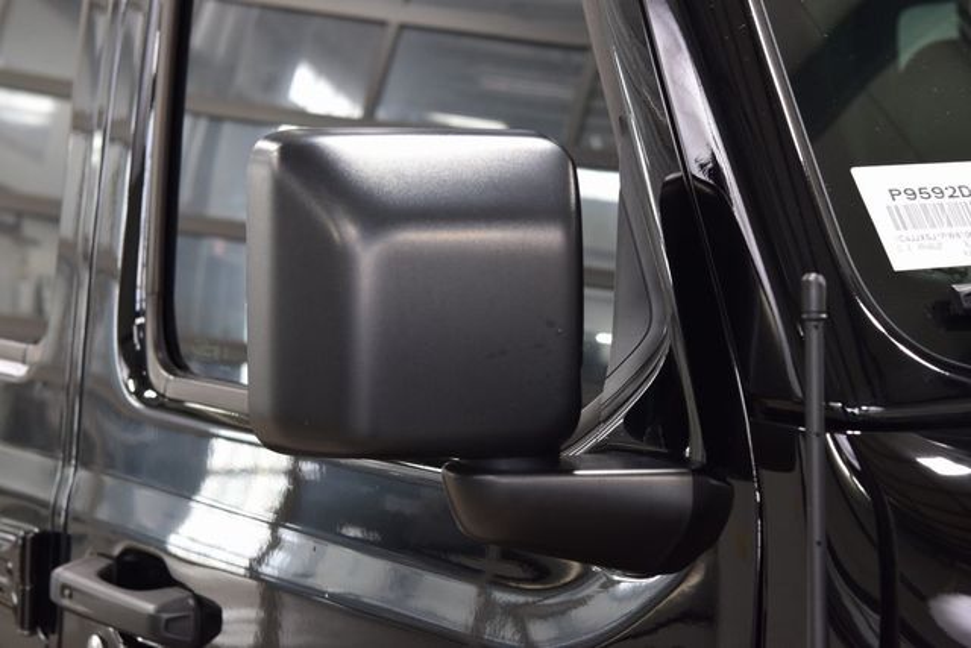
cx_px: 486
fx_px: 2226
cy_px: 324
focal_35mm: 82
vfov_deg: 16.6
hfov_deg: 24.6
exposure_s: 1/15
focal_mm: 55
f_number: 6.3
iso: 800
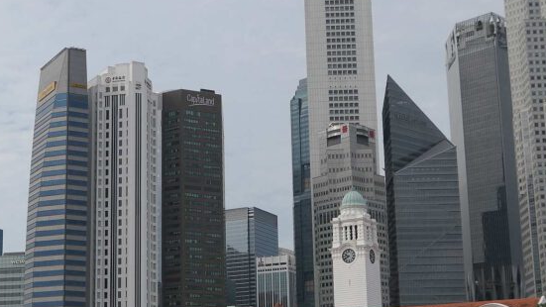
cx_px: 162
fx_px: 1071
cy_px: 182
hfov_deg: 28.3
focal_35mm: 74
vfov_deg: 16.3
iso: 125
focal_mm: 14
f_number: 2.8
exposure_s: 1/4000
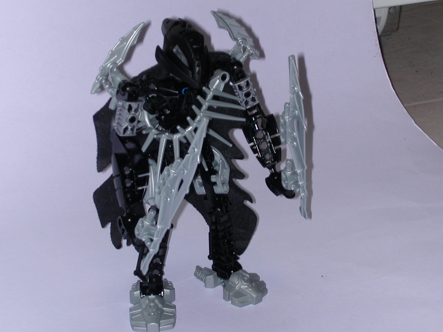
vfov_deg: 15.9
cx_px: 223
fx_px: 1190
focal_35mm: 93
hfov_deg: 21.1
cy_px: 167
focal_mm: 14
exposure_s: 1/59.9
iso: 100
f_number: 4.4
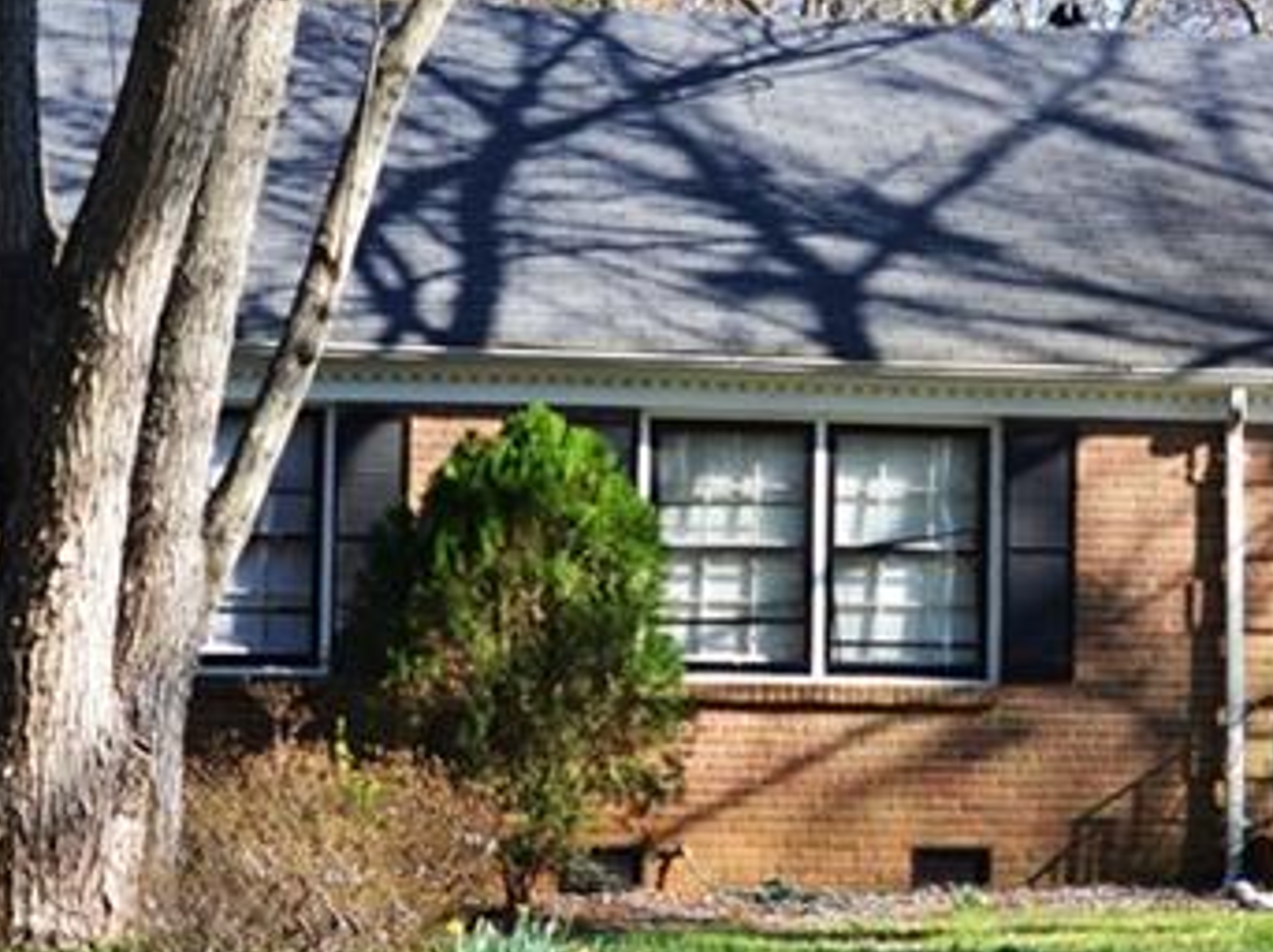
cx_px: 864
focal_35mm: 95
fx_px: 3491
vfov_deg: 15.5
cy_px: 357
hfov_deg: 20.6
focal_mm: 22
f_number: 5.6
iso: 100
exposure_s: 1/125
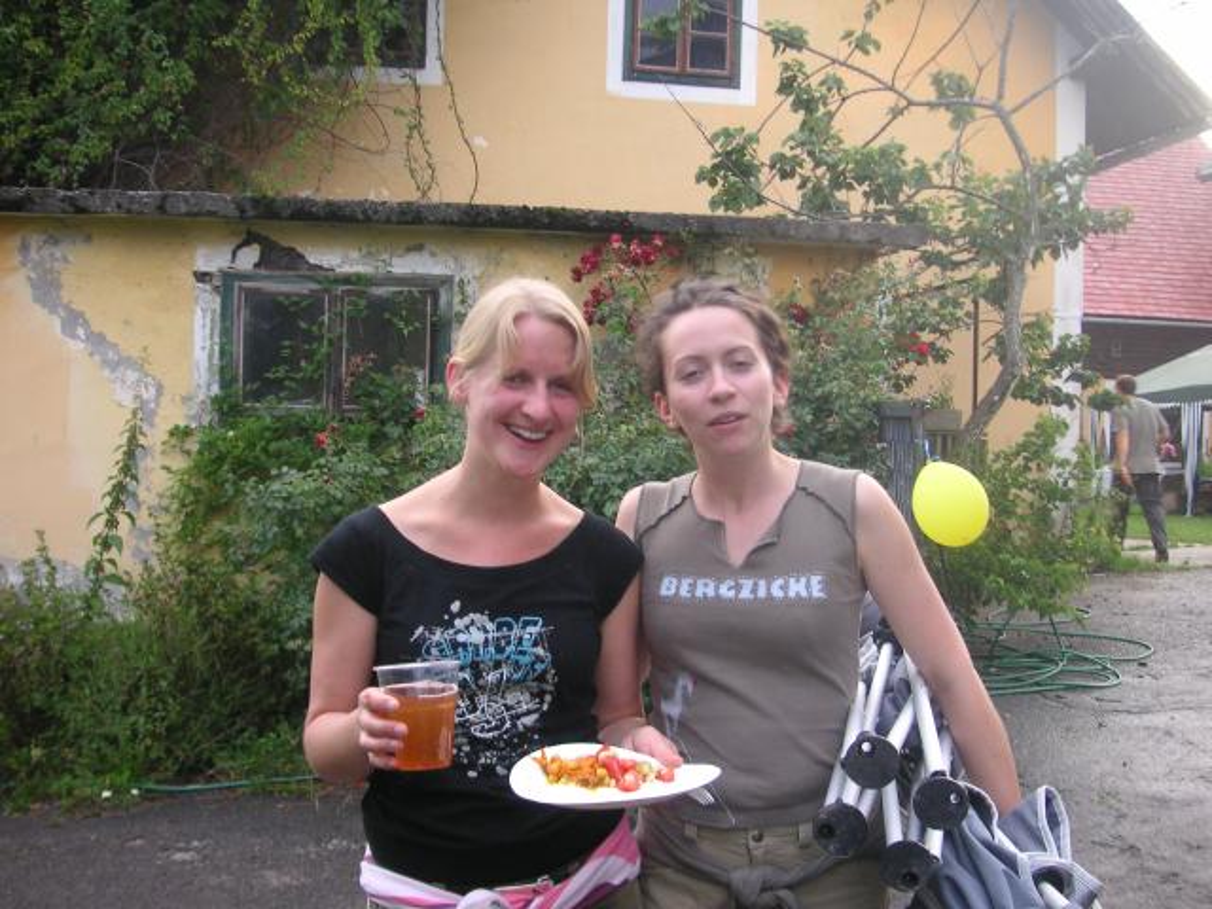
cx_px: 606
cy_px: 454
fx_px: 1295
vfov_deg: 38.7
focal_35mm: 37
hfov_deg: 50.1
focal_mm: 6.1
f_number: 2.8
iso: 50
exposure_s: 1/45
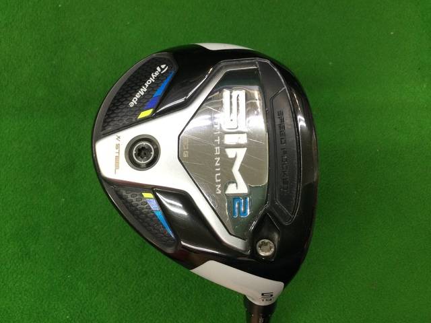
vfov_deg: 45.4
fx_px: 386
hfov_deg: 58.4
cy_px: 162
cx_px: 216
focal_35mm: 31
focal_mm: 3.3
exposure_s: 1/30
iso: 64
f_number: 2.4
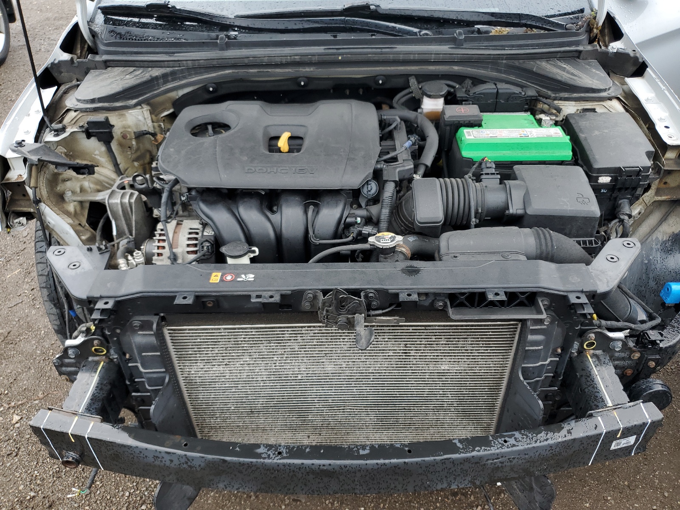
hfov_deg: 67.3
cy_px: 255
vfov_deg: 53.1
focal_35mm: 26
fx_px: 511
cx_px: 340
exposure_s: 1/455
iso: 50
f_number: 1.5
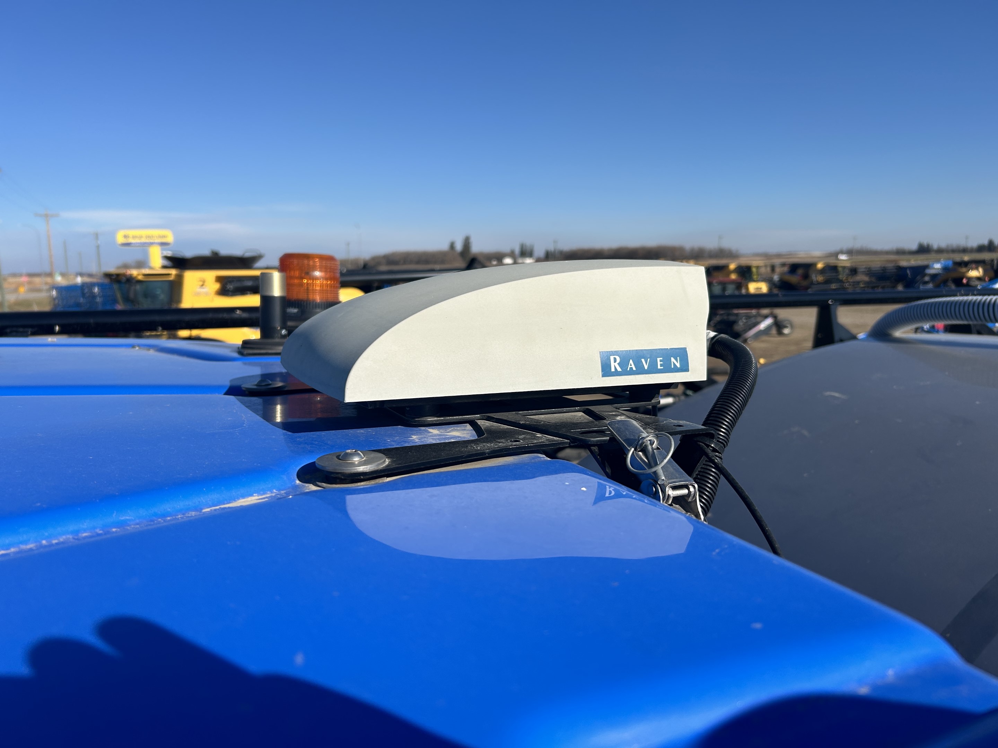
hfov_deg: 67.3
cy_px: 374
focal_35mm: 26
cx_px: 499
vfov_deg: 53.1
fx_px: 750
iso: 50
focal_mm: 5.7
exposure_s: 1/6211
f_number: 1.5
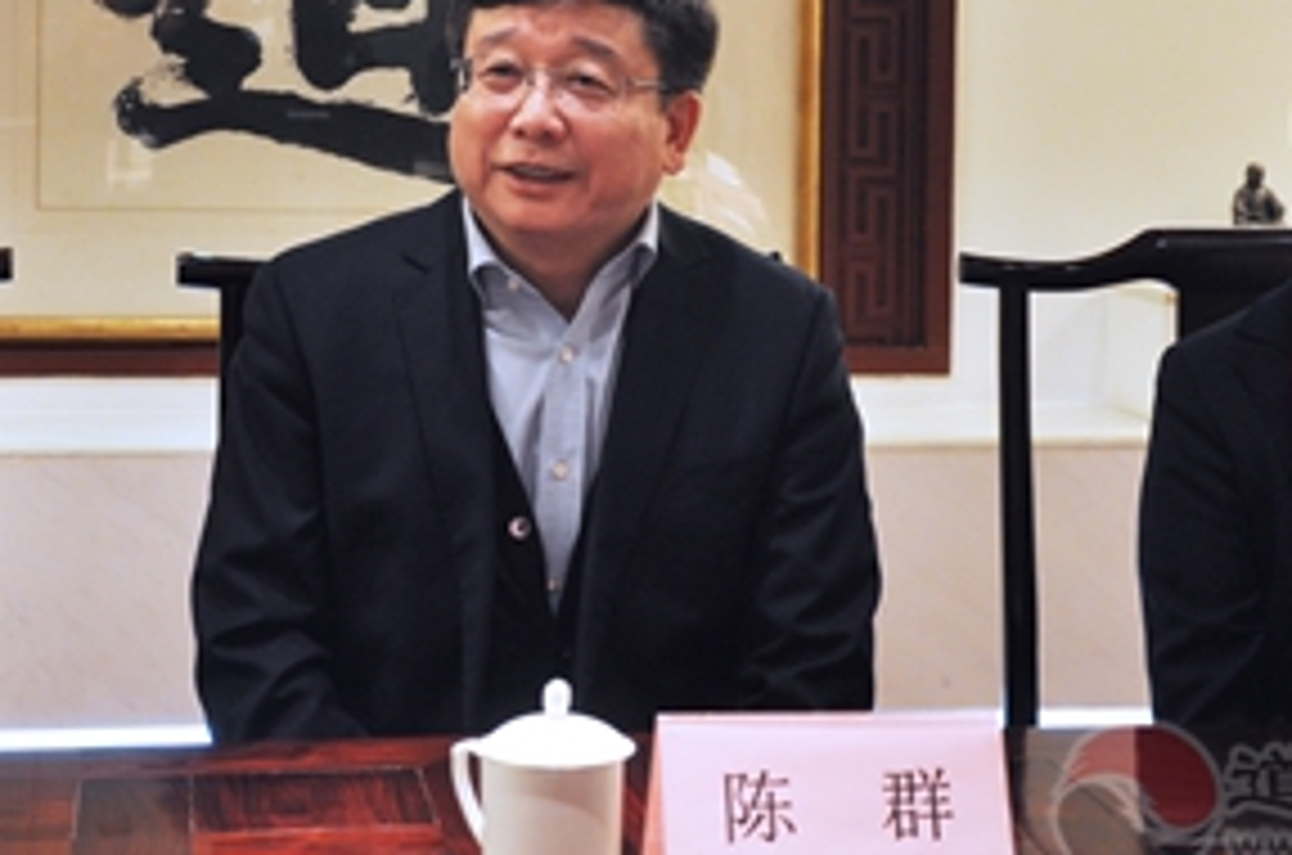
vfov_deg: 15.5
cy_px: 151
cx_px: 590
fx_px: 3115
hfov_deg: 23.4
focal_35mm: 87
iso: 720
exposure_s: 1/15
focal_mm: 32
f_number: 4.2
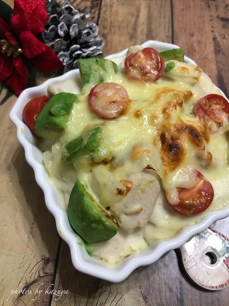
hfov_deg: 49.7
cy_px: 153
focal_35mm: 28
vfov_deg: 63.4
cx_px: 114
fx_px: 247
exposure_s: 1/15
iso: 64
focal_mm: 3.99
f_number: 1.8
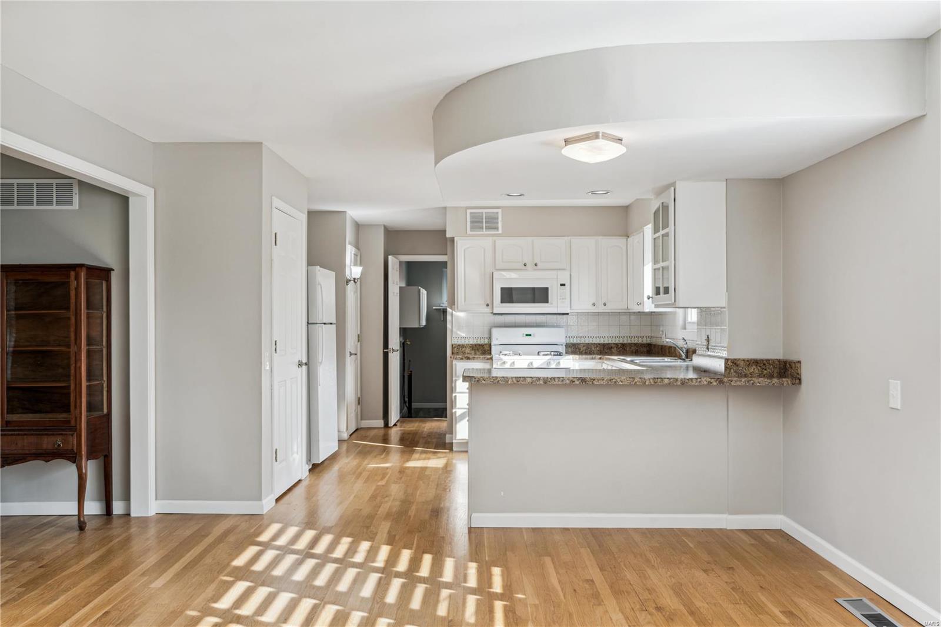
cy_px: 314
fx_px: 732
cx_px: 470
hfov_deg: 65.5
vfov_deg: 46.4
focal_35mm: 28
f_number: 8
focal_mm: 28
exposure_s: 1/20
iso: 100
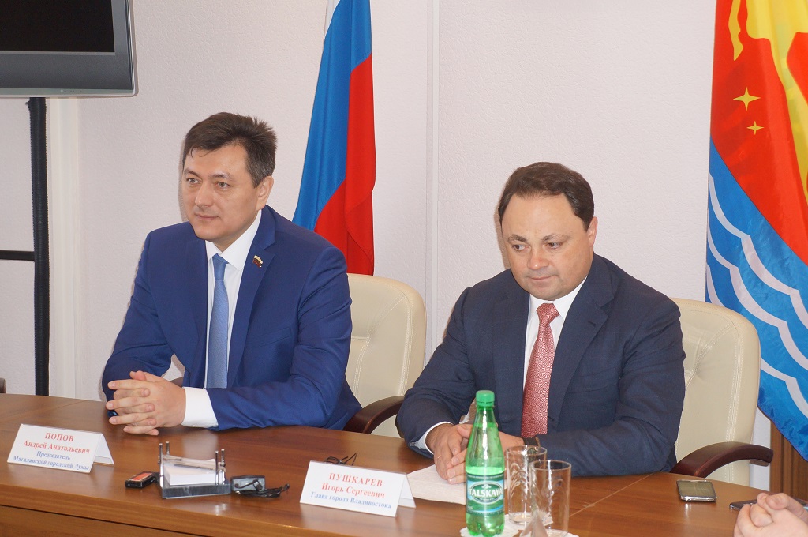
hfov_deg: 24.6
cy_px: 268
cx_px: 404
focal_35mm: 82
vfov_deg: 16.5
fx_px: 1849
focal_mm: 55
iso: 1250
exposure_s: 1/160
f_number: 5.6
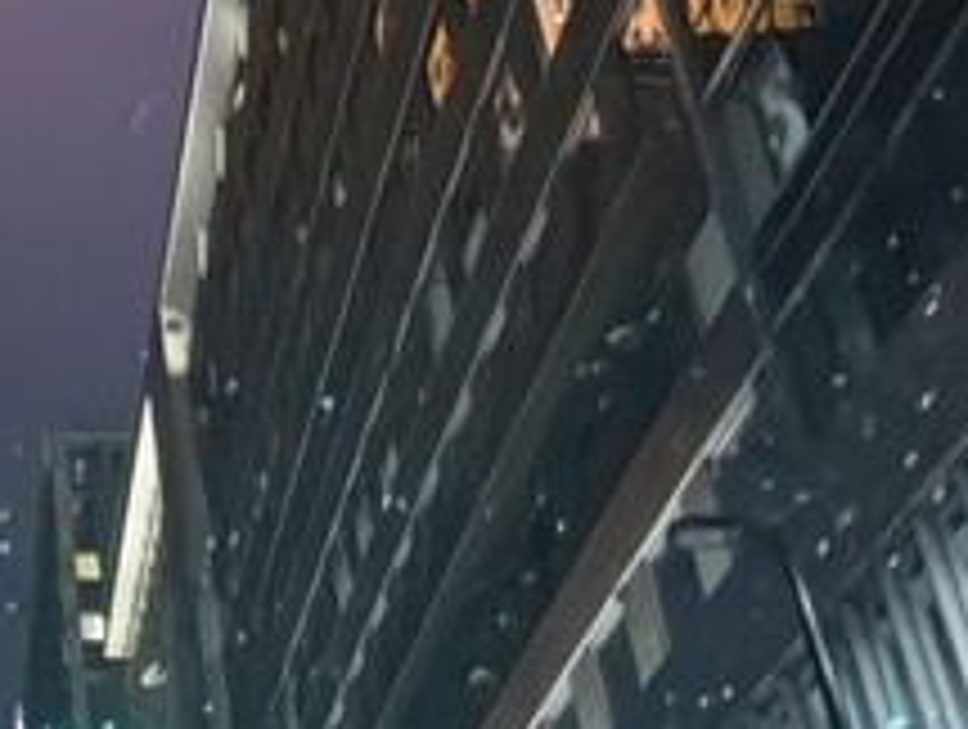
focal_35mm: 78
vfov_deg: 18.0
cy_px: -160
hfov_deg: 20.8
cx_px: -527
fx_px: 2185
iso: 1000
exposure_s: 1/40
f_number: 1.78
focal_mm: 6.76
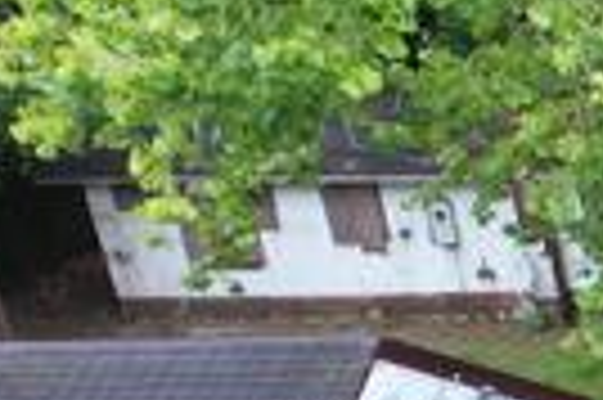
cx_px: 1508
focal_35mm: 123
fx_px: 2058
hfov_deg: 12.5
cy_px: 800
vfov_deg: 10.3
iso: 100
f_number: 2.8
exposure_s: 1/125
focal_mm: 8.38
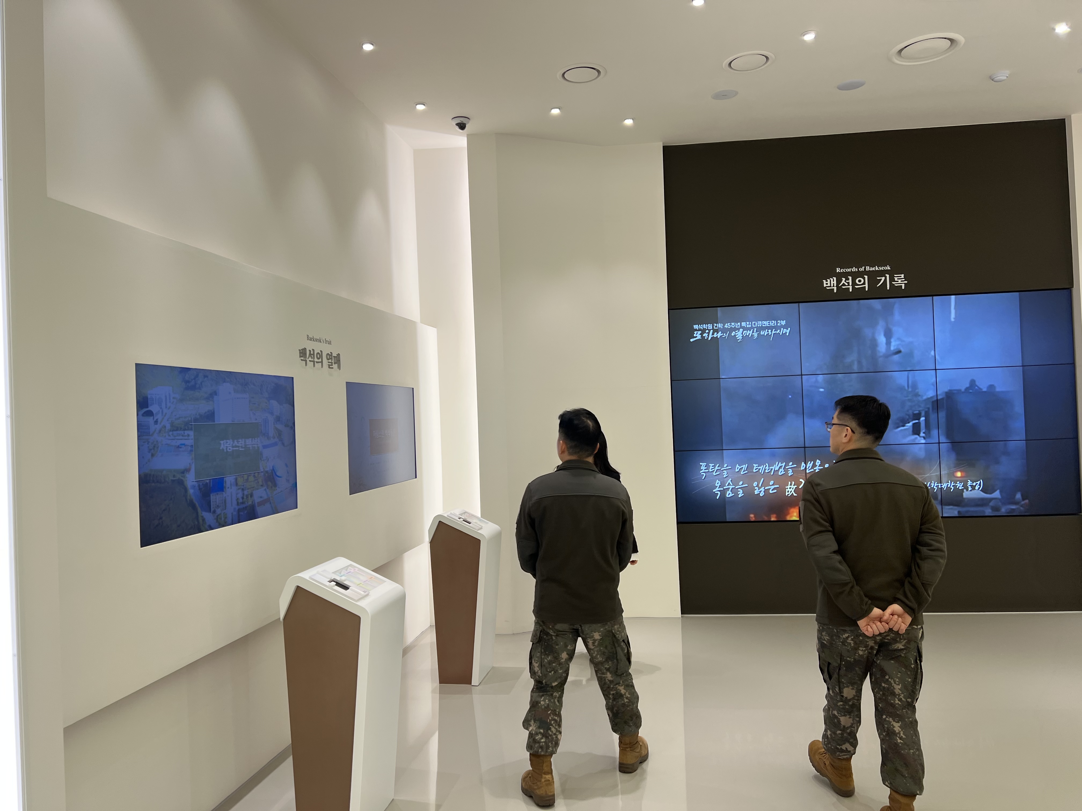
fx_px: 813
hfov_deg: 67.3
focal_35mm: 26
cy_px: 406
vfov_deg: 53.1
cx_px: 541
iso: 40
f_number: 1.5
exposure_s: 1/120
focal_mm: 5.7
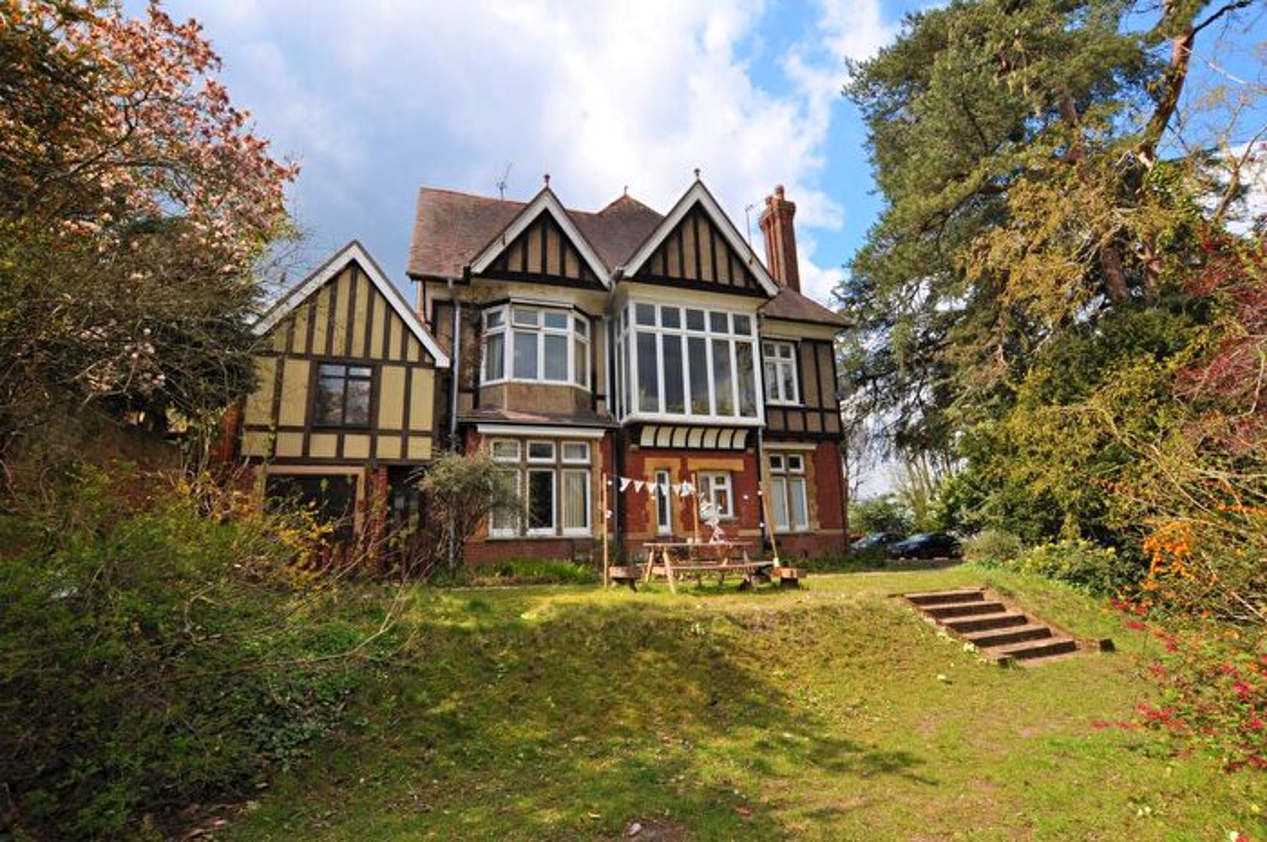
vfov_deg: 77.2
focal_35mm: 15
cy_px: 421
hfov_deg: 100.5
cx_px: 634
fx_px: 527
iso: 200
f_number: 8
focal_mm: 10
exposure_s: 1/250
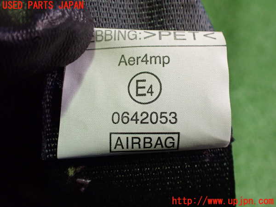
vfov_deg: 46.8
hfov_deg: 60.0
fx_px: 239
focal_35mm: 30
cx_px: 138
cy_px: 104
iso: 640
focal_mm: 5.4
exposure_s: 1/125
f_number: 2.3
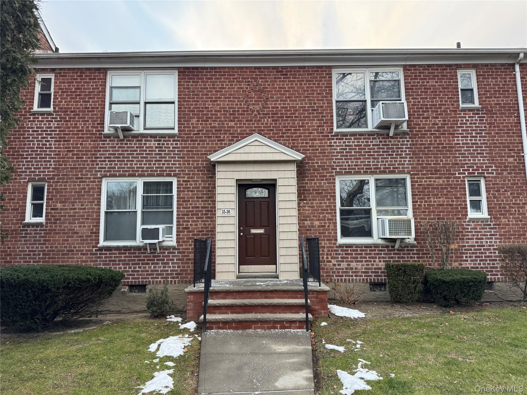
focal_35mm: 24
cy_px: 198
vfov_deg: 56.8
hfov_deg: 71.6
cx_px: 264
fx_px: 365
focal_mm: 6.76
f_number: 1.78
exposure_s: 1/121
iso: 200
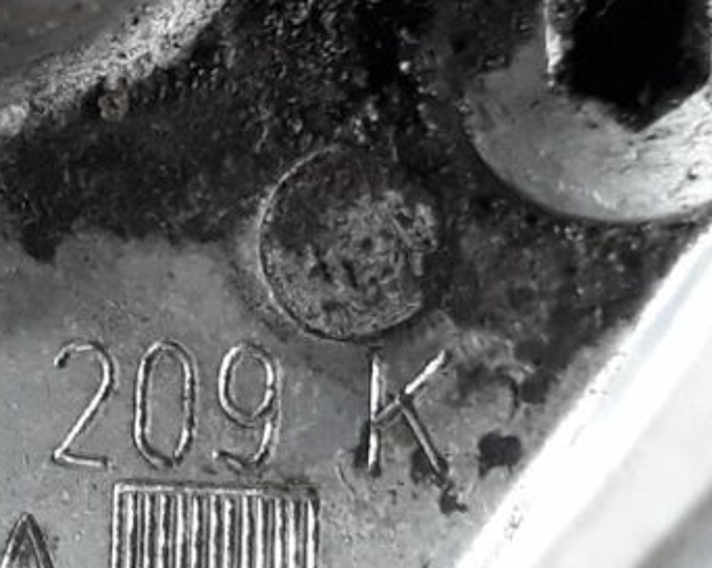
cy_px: 441
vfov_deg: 14.2
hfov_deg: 17.0
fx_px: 2274
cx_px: -154
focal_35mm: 108
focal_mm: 3.6
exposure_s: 1/25
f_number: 1.9
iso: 160
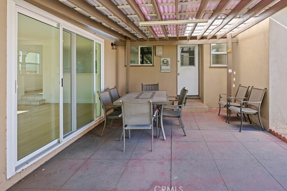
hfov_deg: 86.2
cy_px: 74
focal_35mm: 19
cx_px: 166
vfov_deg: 63.8
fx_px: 151
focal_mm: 10
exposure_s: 1/40
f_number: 8
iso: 500
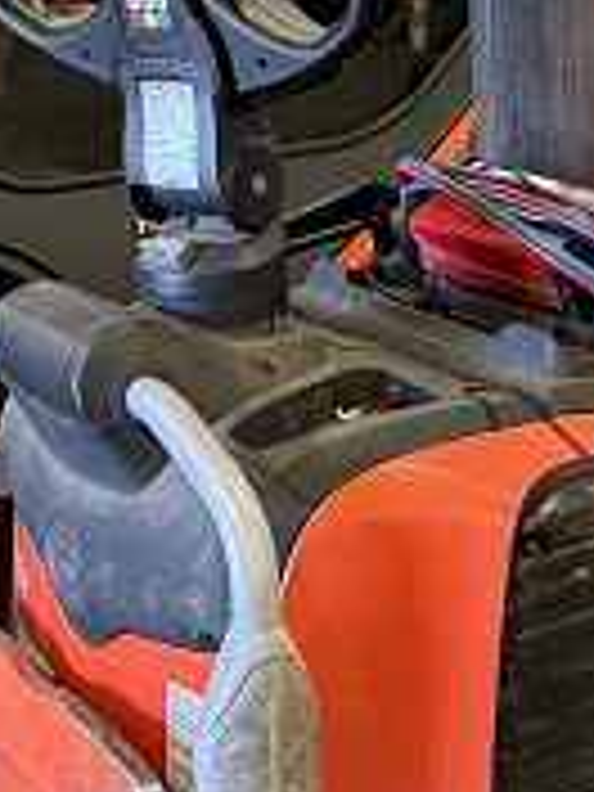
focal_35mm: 78
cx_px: 551
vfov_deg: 25.0
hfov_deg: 18.5
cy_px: 302
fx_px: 1785
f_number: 1.78
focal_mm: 6.76
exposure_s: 1/50
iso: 200
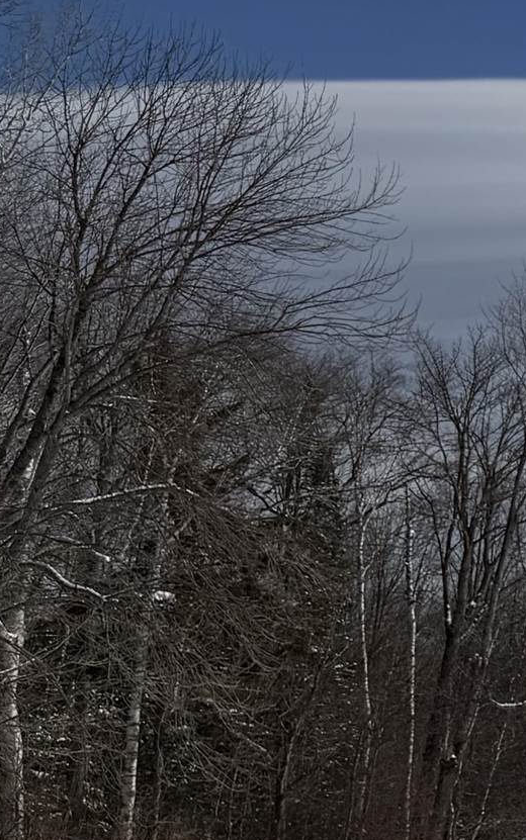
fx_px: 2154
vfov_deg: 22.1
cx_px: 1413
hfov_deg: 10.9
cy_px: 400
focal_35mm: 94
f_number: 1.78
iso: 80
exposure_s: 1/17544
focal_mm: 6.76
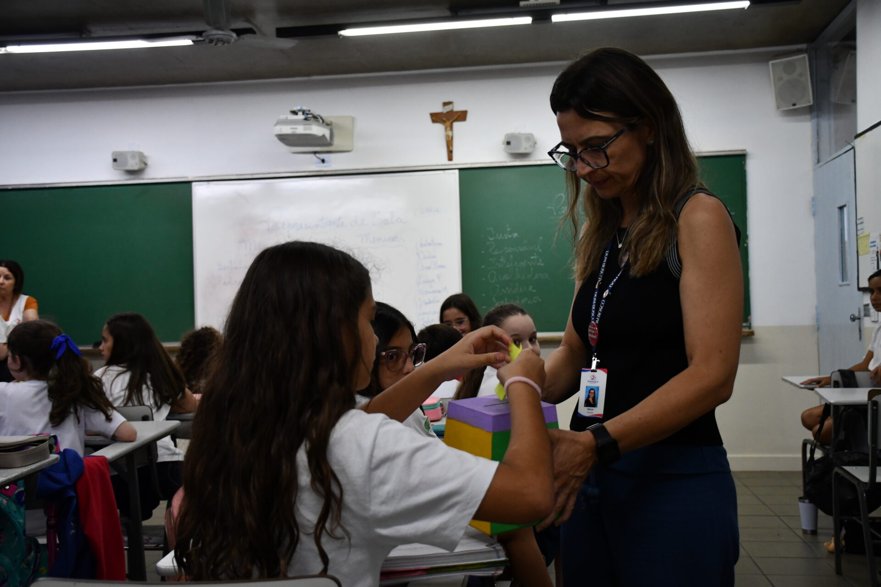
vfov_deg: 34.2
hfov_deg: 49.6
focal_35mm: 39
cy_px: 294
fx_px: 954
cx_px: 440
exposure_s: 1/125
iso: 1600
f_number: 3.8
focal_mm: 26
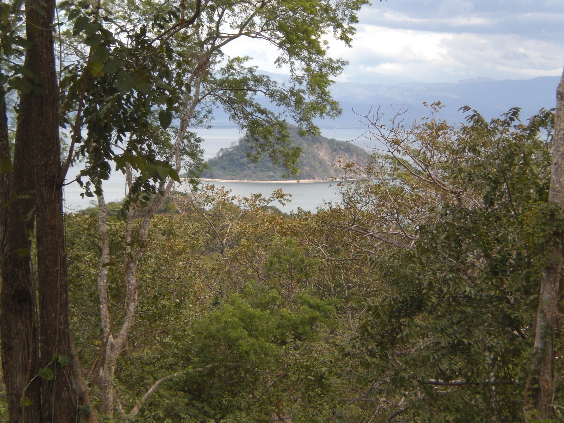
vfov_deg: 13.0
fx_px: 1857
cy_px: 212
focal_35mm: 114
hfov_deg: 17.3
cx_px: 282
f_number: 5.9
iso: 50
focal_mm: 18.9
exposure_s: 1/100
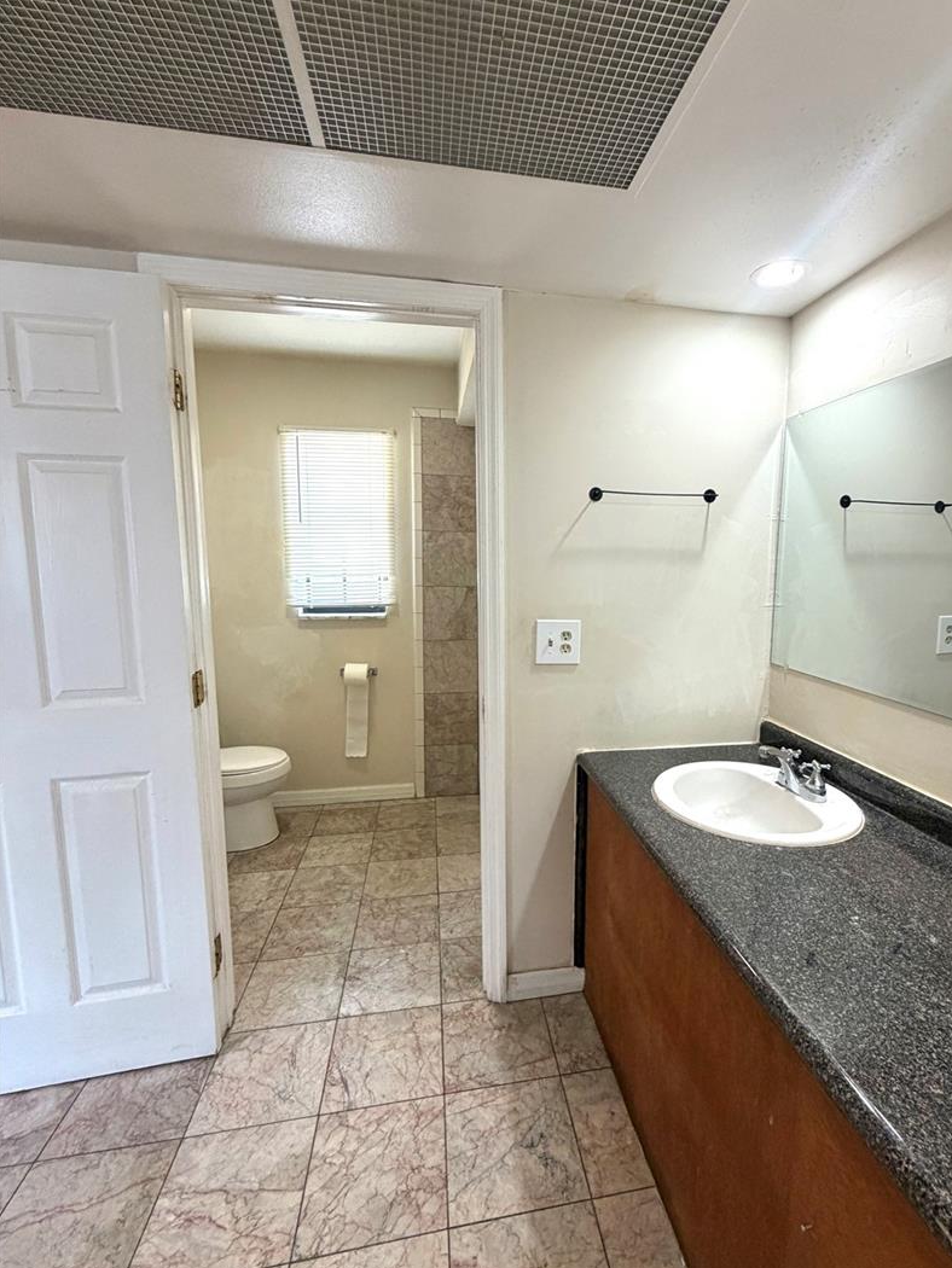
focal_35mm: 16
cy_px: 628
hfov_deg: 77.7
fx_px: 586
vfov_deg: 94.5
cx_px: 540
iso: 320
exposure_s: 1/120
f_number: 2.2
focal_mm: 2.22
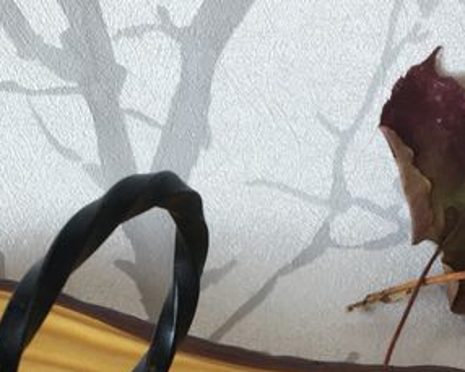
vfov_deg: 14.3
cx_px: 167
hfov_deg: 19.3
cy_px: 596
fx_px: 1363
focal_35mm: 99
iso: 50
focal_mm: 4.15
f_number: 2.2
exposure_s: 1/33
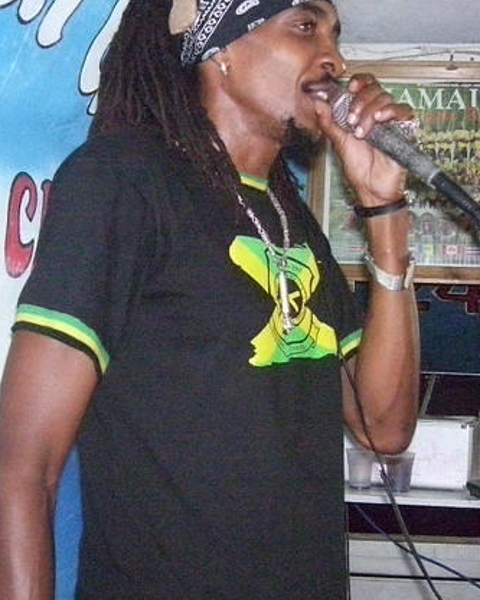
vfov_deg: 34.7
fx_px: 959
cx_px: 271
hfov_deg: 28.1
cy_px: 280
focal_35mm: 54
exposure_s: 1/125
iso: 1250
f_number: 2.7
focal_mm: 6
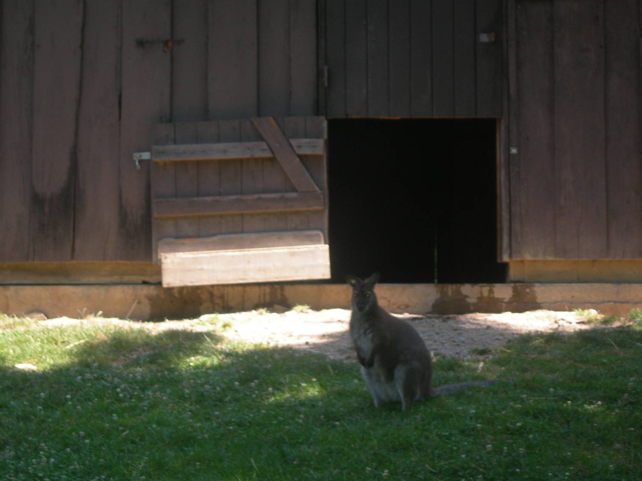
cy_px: 238
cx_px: 312
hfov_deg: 16.4
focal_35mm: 120
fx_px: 2226
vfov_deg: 12.3
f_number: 4.9
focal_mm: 23.4
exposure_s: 1/61.8
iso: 50
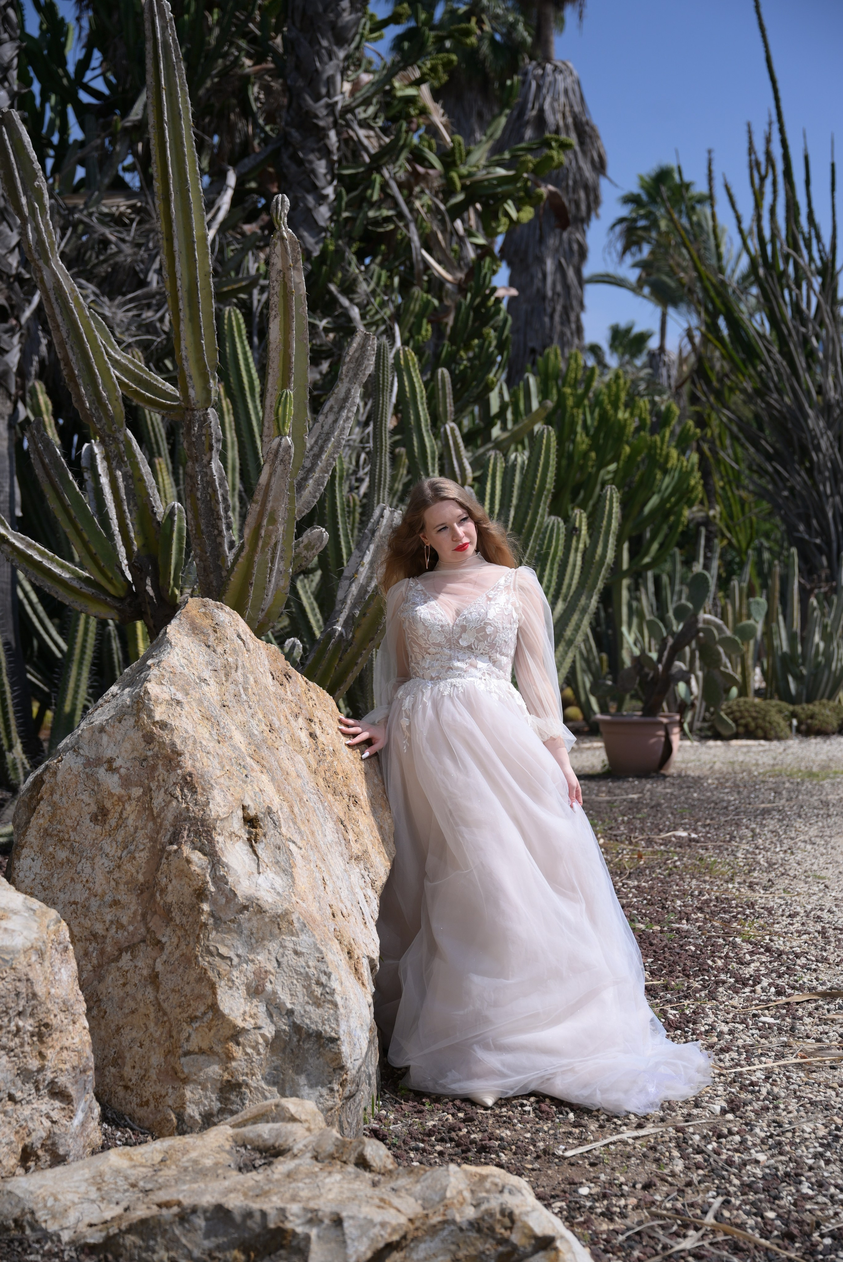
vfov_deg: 41.1
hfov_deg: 28.1
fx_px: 1684
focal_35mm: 48
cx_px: 422
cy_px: 631
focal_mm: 48
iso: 100
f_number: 3.5
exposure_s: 1/2500
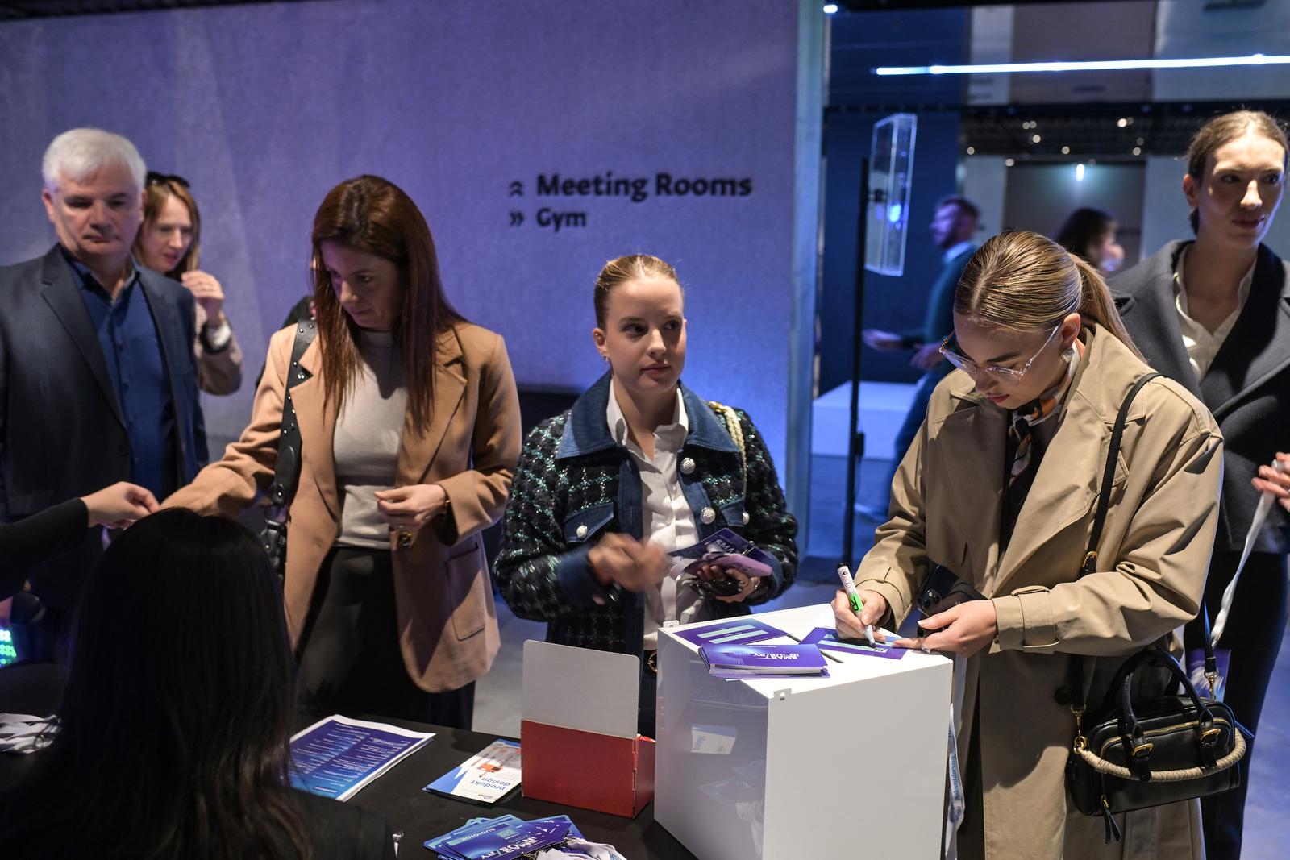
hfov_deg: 54.4
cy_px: 430
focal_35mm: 35
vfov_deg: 37.9
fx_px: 1254
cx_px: 645
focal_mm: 35
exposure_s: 1/25
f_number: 4
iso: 800
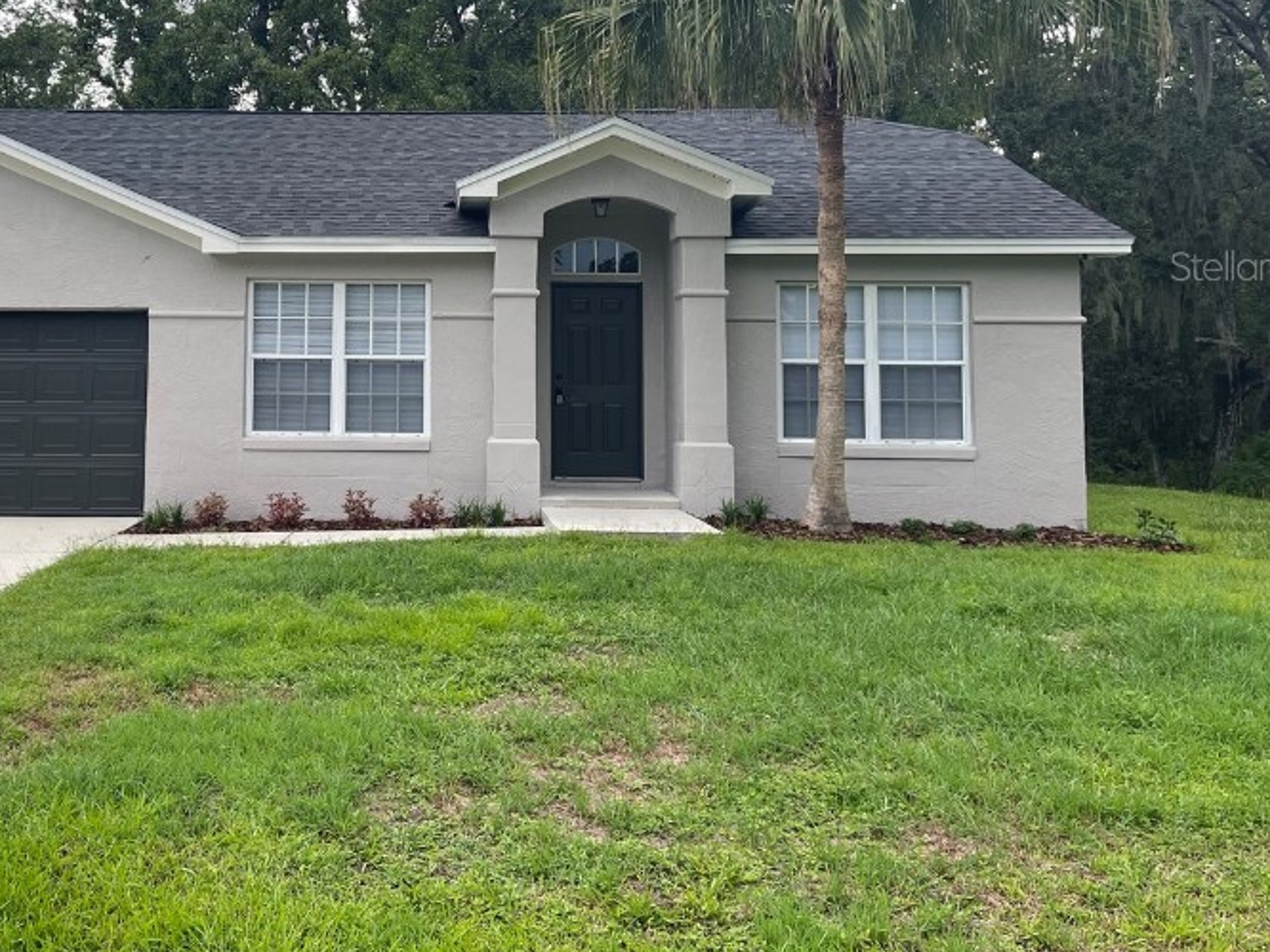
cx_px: 374
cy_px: 265
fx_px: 1467
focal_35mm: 40
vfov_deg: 35.3
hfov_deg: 45.7
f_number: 1.6
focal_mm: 5.1
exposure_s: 1/235
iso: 32
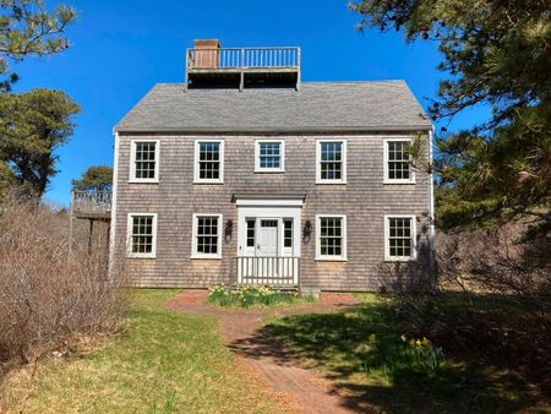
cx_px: 276
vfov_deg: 49.8
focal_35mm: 28
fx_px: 446
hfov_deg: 63.4
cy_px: 207
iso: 20
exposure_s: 1/2114
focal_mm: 3.99
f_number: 1.8
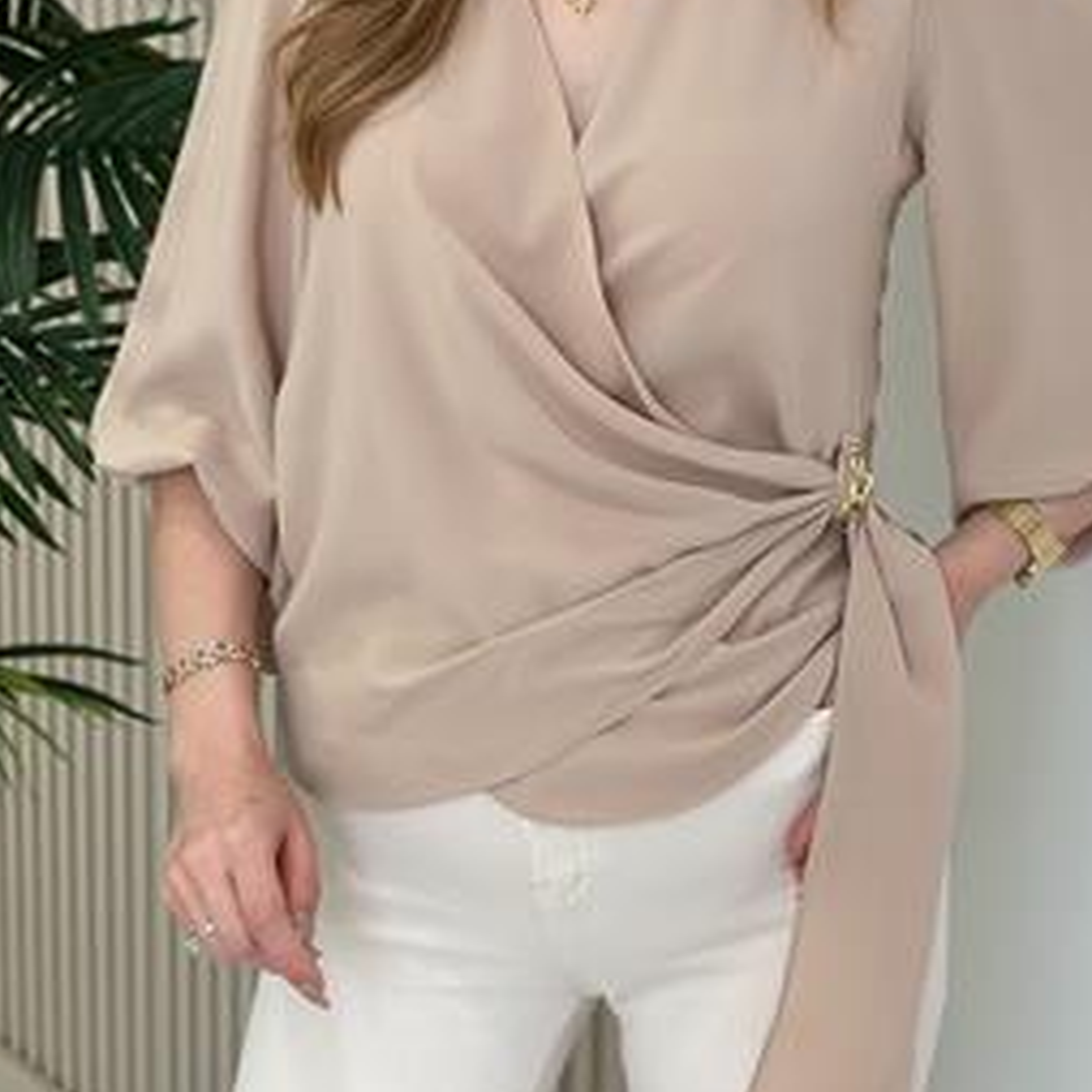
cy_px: 269
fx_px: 3176
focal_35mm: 89
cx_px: 666
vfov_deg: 19.4
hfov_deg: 19.5
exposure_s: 1/297
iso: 80
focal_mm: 6.86
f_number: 1.78
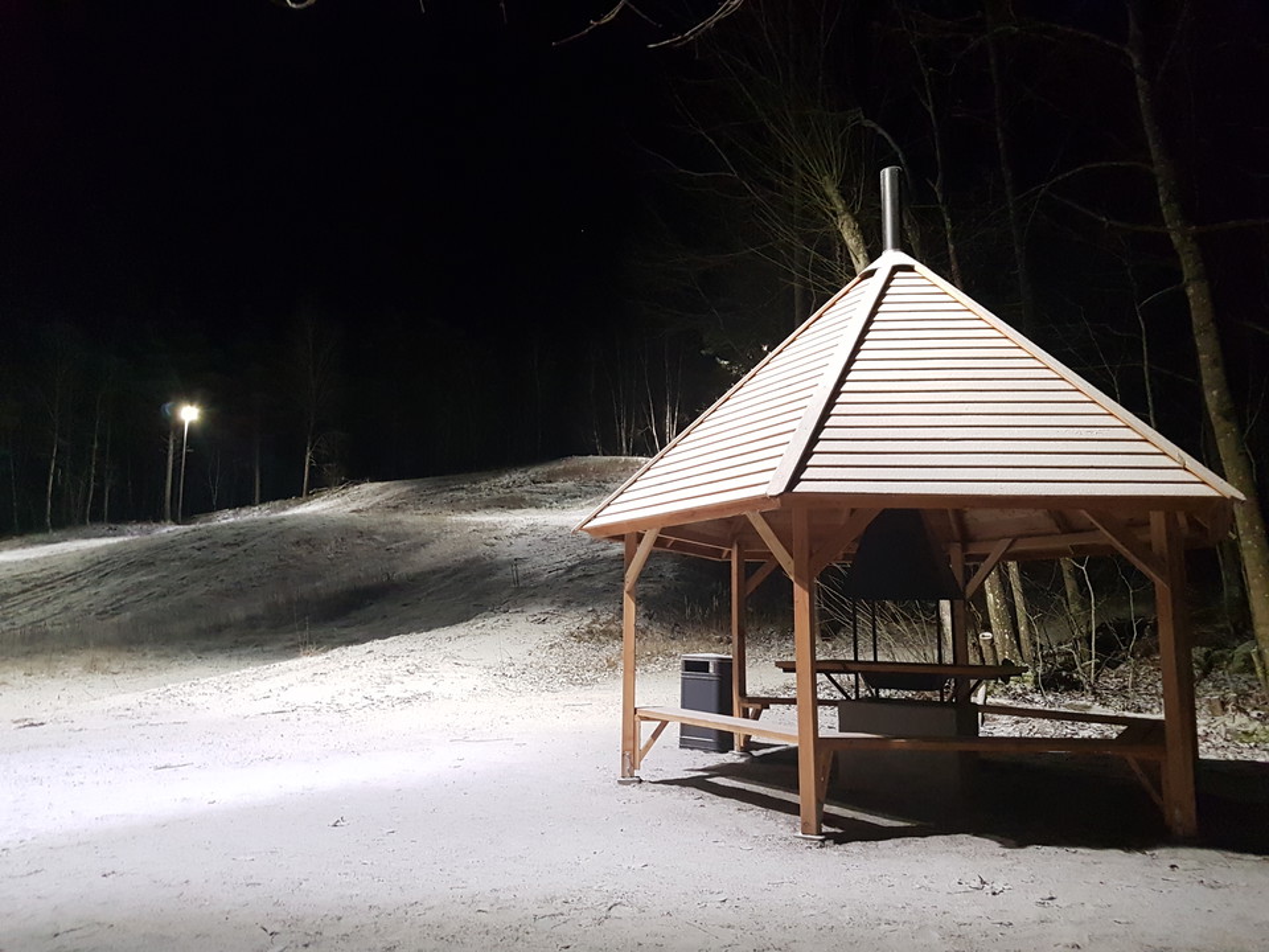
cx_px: 634
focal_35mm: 26
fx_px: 953
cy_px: 476
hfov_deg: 67.3
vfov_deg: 53.1
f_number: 1.7
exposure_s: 1/107
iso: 40
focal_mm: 4.2
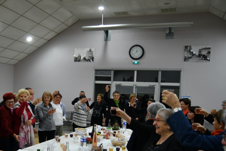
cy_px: 102
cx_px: 62
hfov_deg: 47.0
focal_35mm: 40
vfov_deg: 33.1
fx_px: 251
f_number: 3.5
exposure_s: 1/30
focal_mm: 18
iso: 400
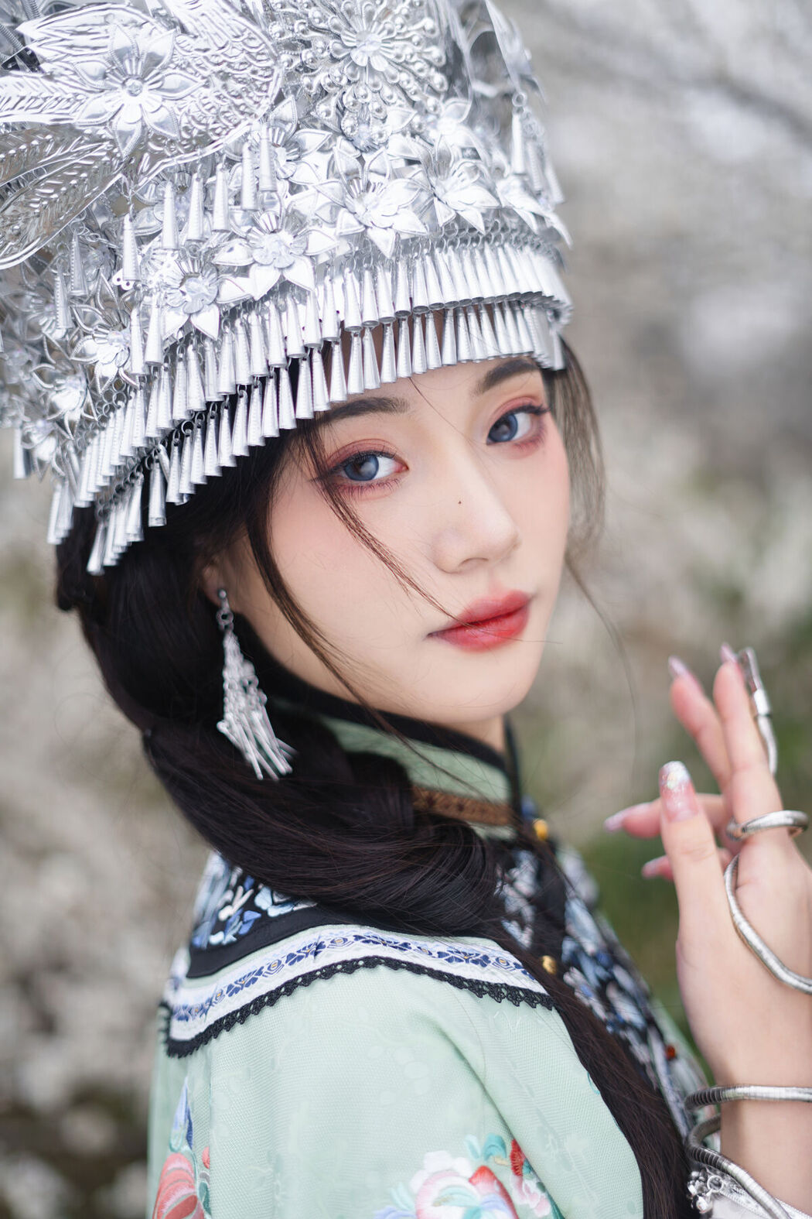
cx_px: 406
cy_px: 610
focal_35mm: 50
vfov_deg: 39.6
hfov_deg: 27.0
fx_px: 1692
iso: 125
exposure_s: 1/500
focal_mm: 50
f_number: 1.8
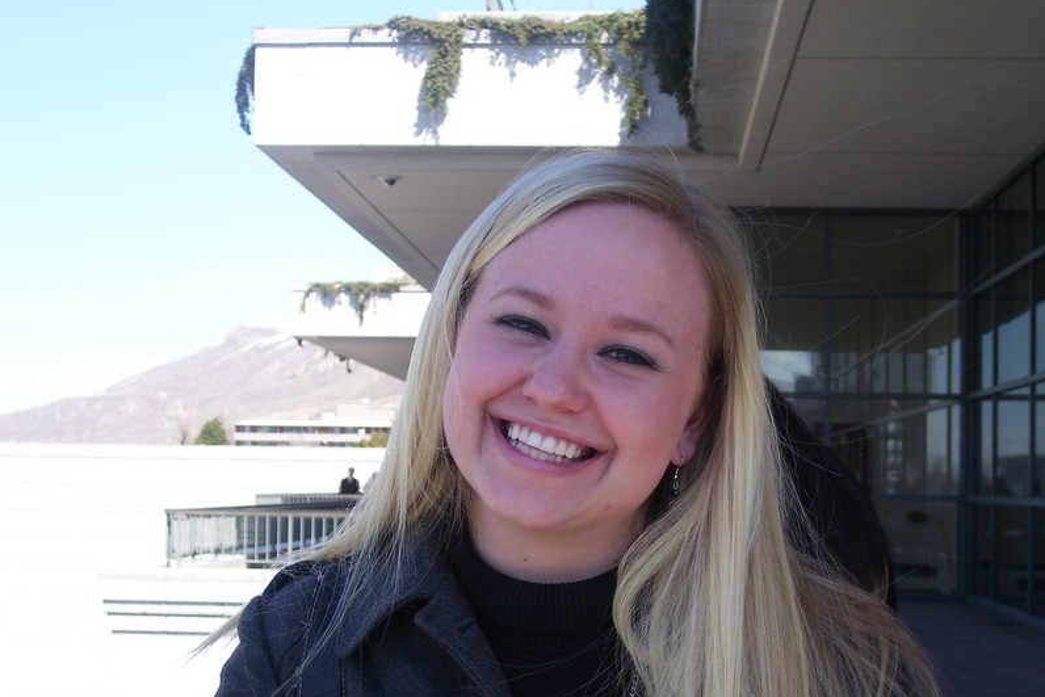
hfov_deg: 29.2
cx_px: 524
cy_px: 390
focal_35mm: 69
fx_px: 2003
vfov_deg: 19.7
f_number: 3.6
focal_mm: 10.8
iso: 80
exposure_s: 1/350
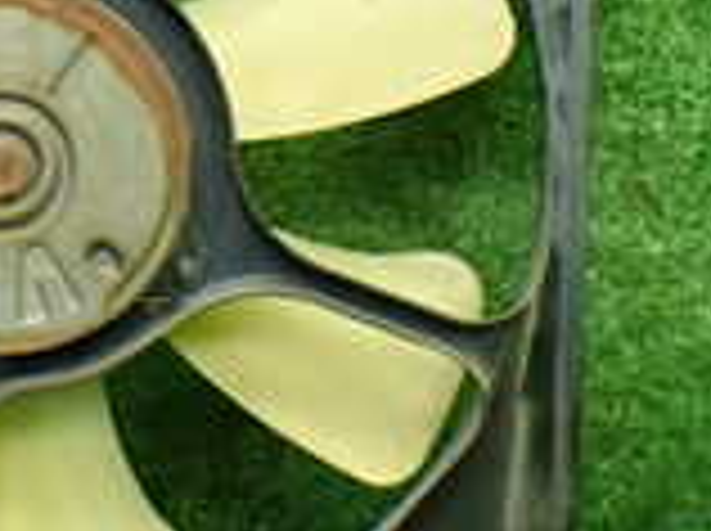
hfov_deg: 16.8
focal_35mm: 114
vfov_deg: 12.9
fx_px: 2338
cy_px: 72
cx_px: -63
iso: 500
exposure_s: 1/125
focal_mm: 5.4
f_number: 2.3
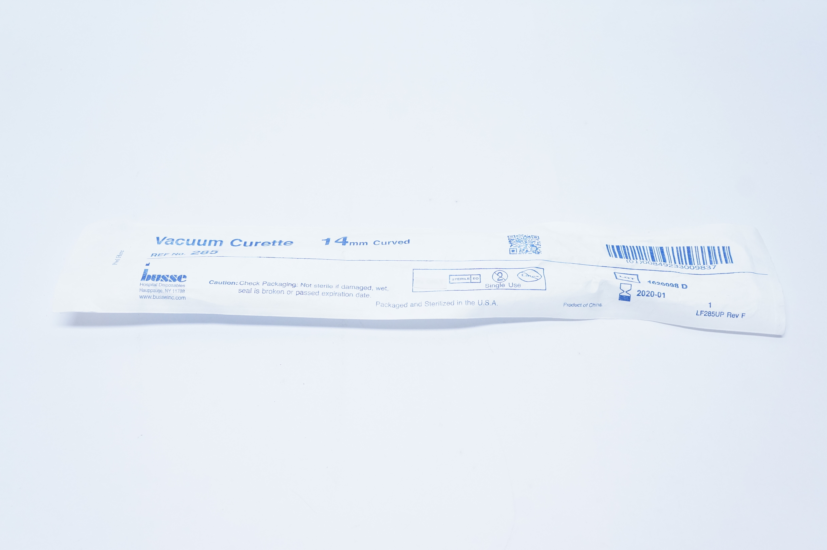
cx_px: 414
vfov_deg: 34.1
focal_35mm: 39
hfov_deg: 49.6
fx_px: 895
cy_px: 275
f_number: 6.3
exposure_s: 1/50
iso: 800
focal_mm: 26
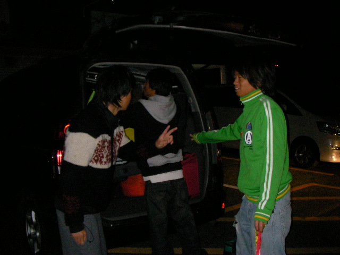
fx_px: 373
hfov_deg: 49.0
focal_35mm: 38
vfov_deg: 37.7
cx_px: 170
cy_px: 128
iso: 400
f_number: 3.5
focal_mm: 6.3
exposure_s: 1/30
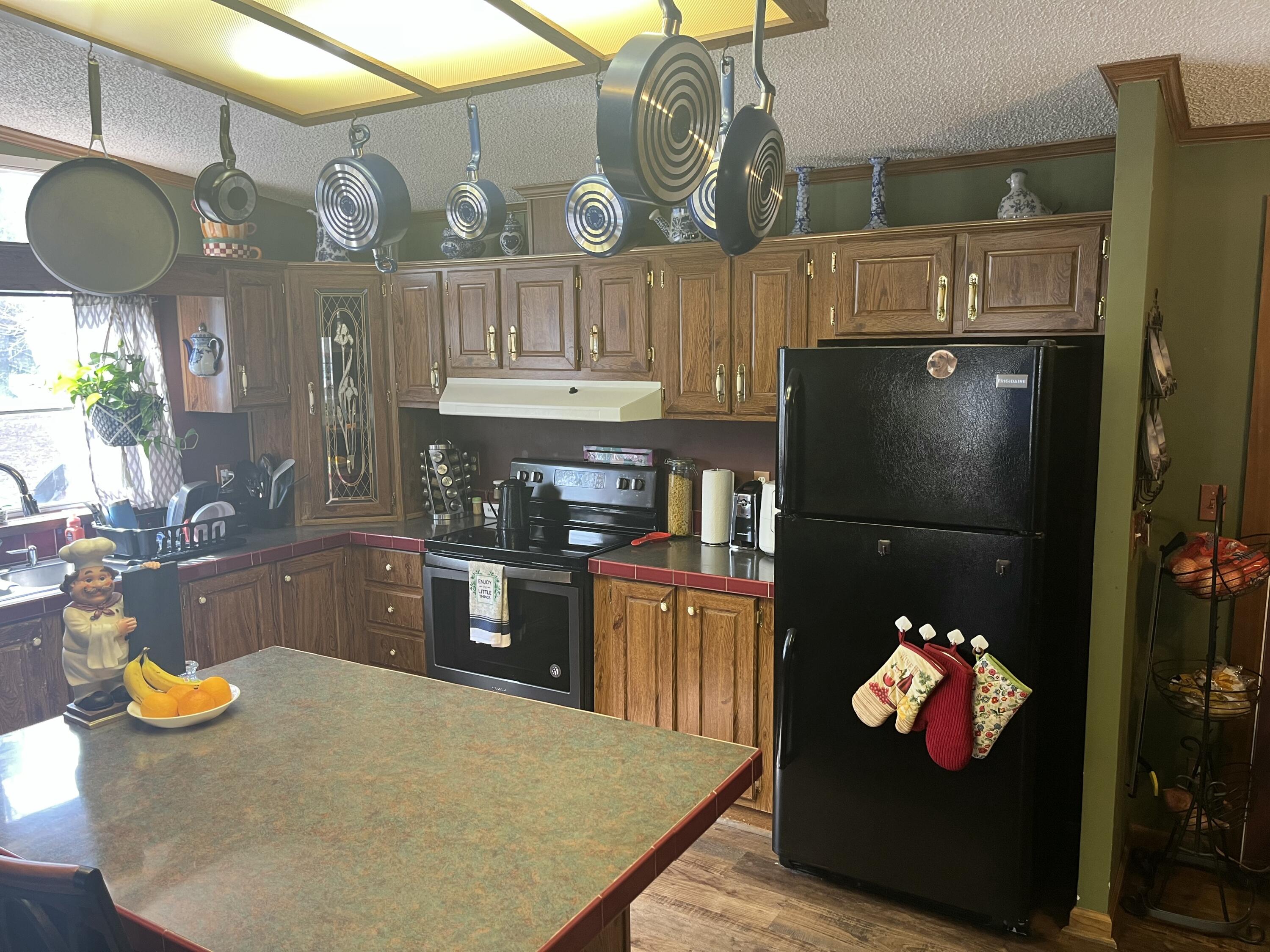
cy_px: 476
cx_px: 635
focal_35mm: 26
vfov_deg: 53.1
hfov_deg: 67.3
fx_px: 954
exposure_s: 1/60
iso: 100
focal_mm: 5.1
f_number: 1.6
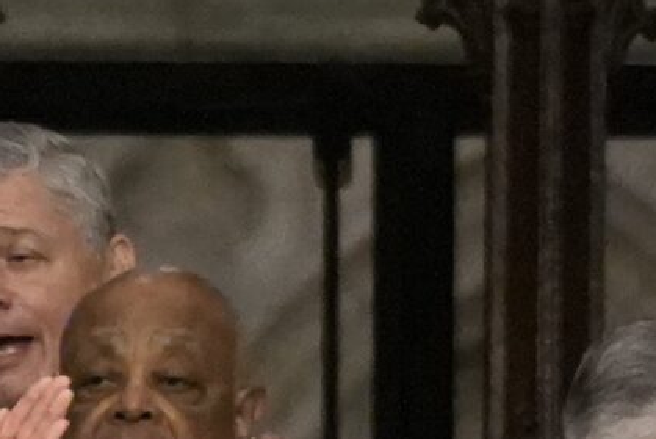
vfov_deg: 0.4
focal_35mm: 3663
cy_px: -206
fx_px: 66792
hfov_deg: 0.6
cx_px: -404
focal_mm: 400
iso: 5000
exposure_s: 1/400
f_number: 5.6
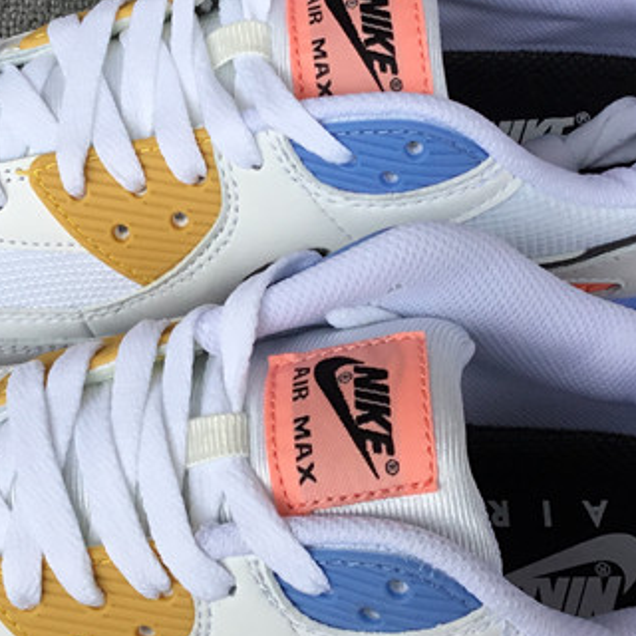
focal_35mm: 77
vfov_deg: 22.5
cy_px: 285
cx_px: 262
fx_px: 1601
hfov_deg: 22.4
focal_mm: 3.3
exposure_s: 1/100
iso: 32
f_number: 2.4
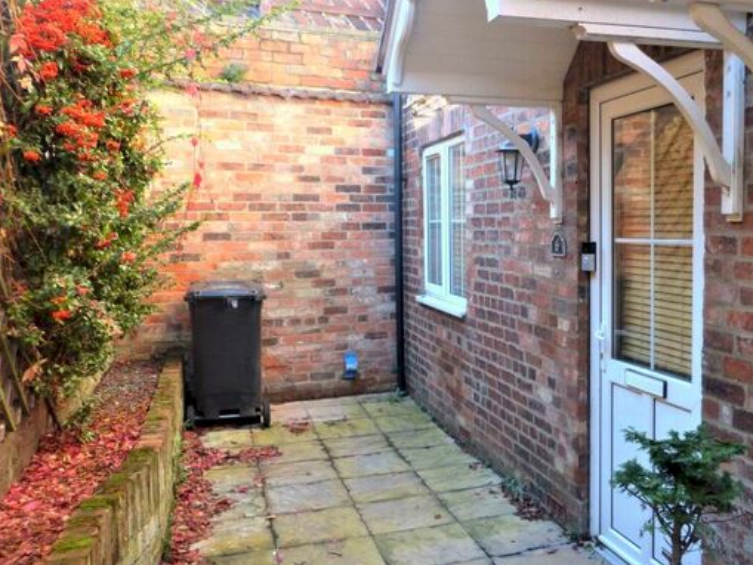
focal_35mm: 33
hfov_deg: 54.2
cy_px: 288
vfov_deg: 43.0
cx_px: 504
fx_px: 718
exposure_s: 1/60
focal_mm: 4.3
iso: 200
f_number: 3.3
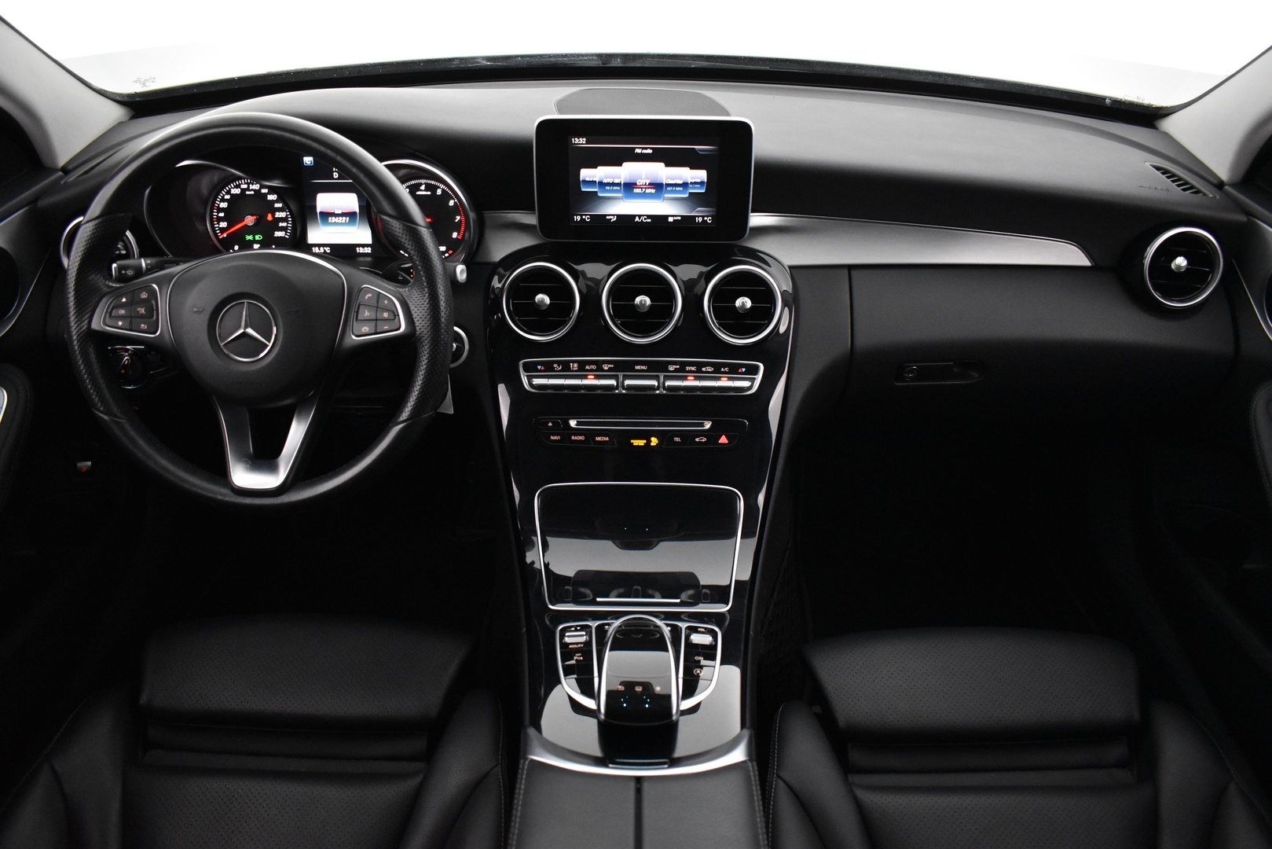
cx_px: 636
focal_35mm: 27
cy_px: 424
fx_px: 954
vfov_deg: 47.9
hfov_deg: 67.4
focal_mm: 18
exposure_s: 1/50
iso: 3200
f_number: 3.5
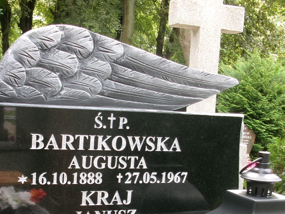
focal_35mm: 61
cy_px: 199
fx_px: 502
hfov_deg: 31.5
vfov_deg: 23.3
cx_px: 102
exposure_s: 1/34
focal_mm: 5.1
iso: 100
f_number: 3.9
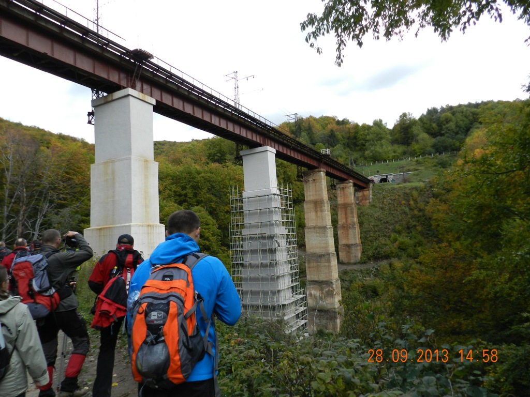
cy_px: 198
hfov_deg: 73.9
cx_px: 265
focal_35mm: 23
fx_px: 352
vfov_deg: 58.9
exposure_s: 1/400
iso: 160
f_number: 3.4
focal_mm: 4
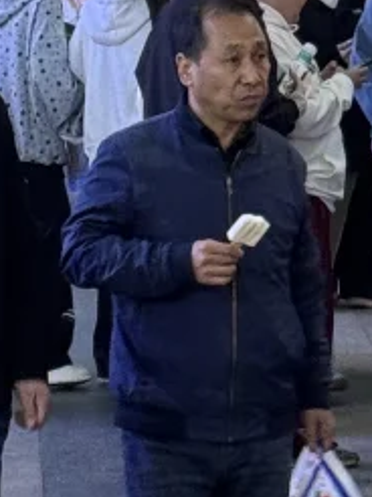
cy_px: -453
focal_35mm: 281
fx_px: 4033
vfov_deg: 6.9
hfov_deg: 5.3
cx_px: 271
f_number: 1.78
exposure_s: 1/60
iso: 160
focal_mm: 6.76
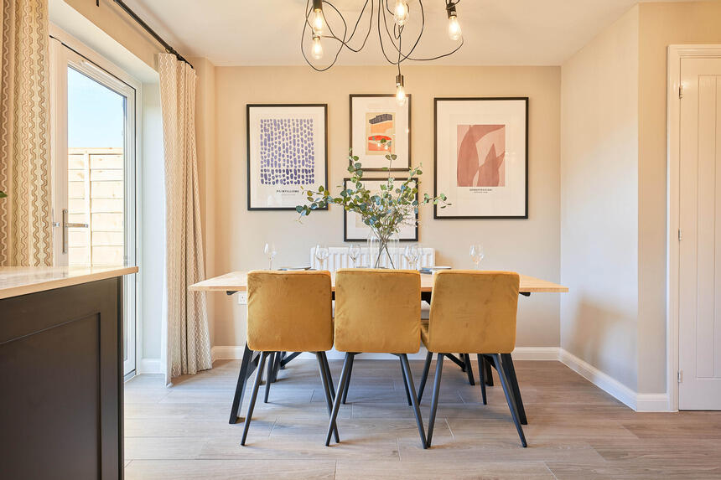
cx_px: 360
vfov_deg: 56.6
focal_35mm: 22
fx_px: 447
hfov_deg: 77.8
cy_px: 240
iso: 200
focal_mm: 22.3
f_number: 10
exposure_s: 1/2
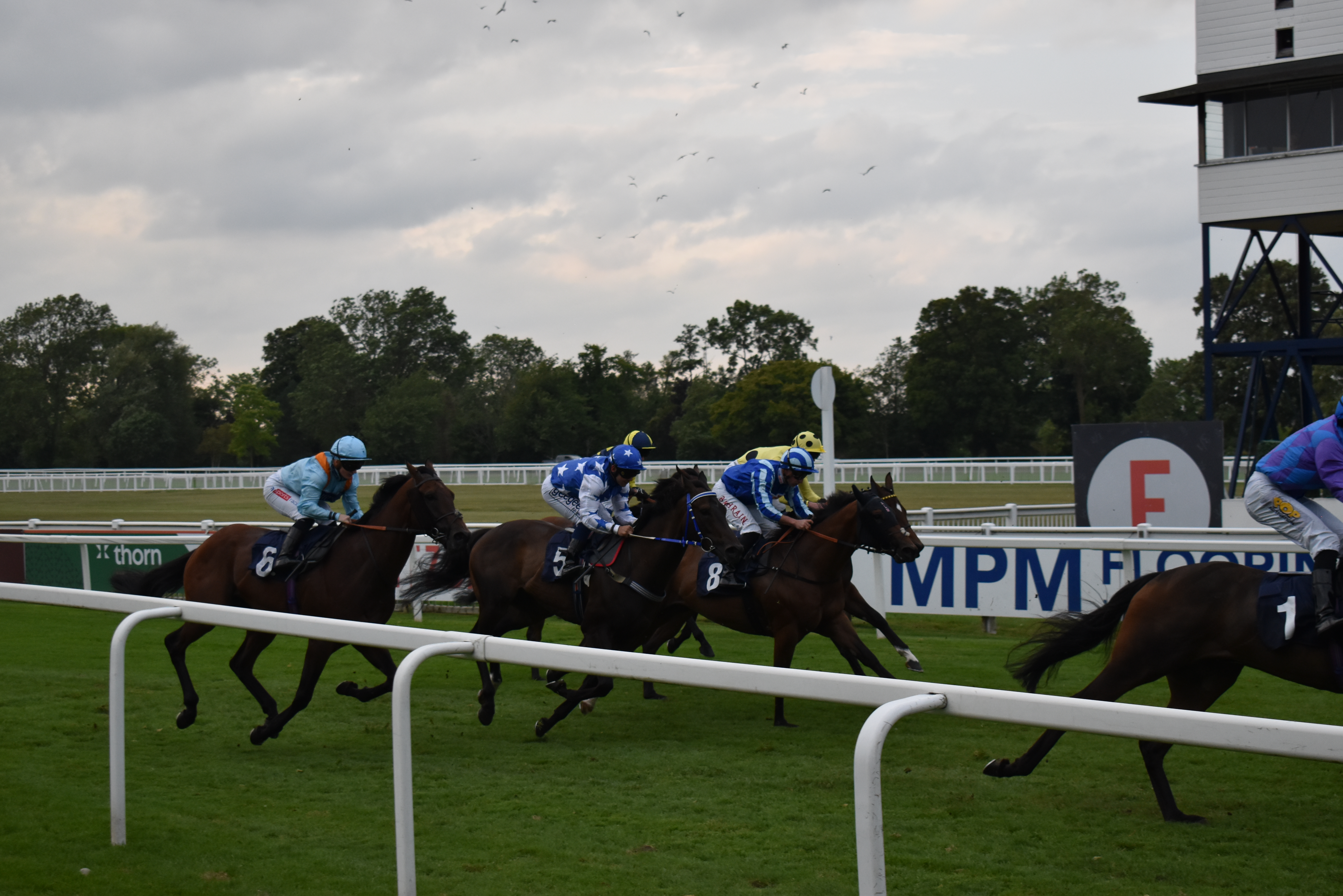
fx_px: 2574
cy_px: 448
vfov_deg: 19.7
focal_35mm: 69
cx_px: 672
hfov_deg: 29.2
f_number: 5.3
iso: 800
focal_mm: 46
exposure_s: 1/1000
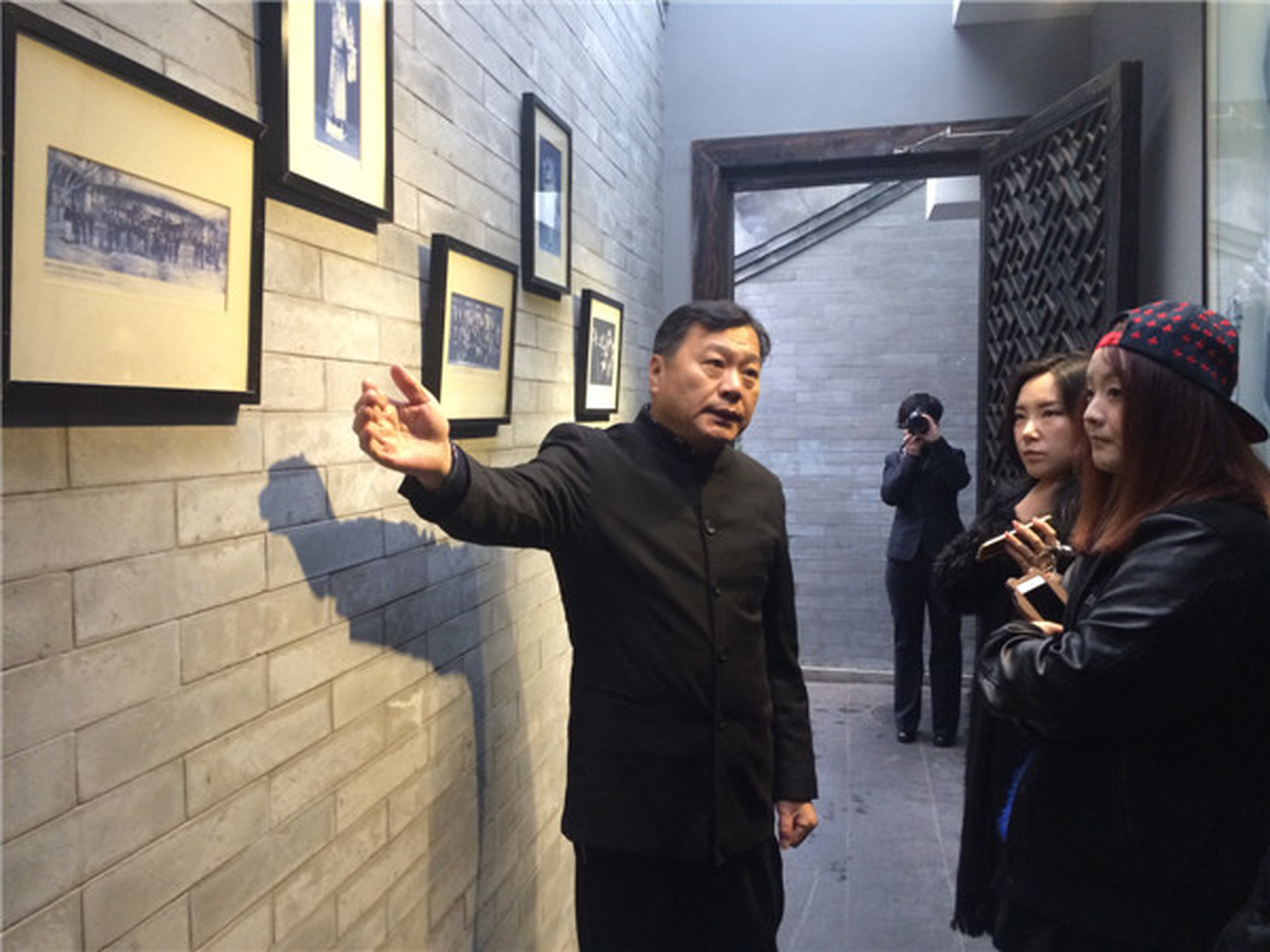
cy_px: 476
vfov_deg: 46.8
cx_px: 635
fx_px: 1101
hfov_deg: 60.0
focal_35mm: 30
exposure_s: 1/30
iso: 200
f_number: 2.2
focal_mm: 4.12
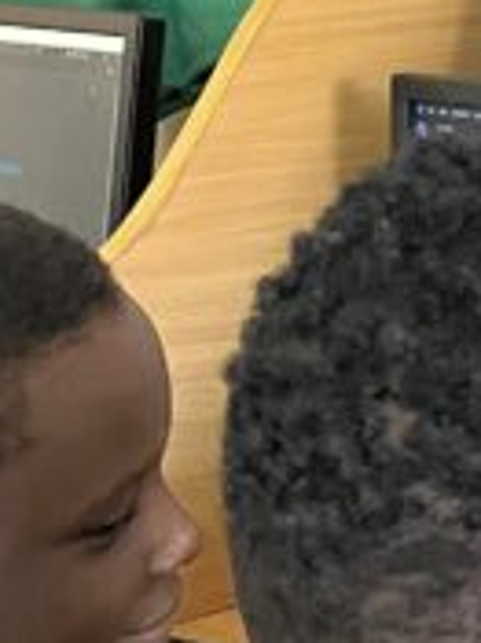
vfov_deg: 12.8
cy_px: -33
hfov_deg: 9.4
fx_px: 2820
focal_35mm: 152
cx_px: 786
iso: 400
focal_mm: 5.1
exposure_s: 1/60
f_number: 1.6
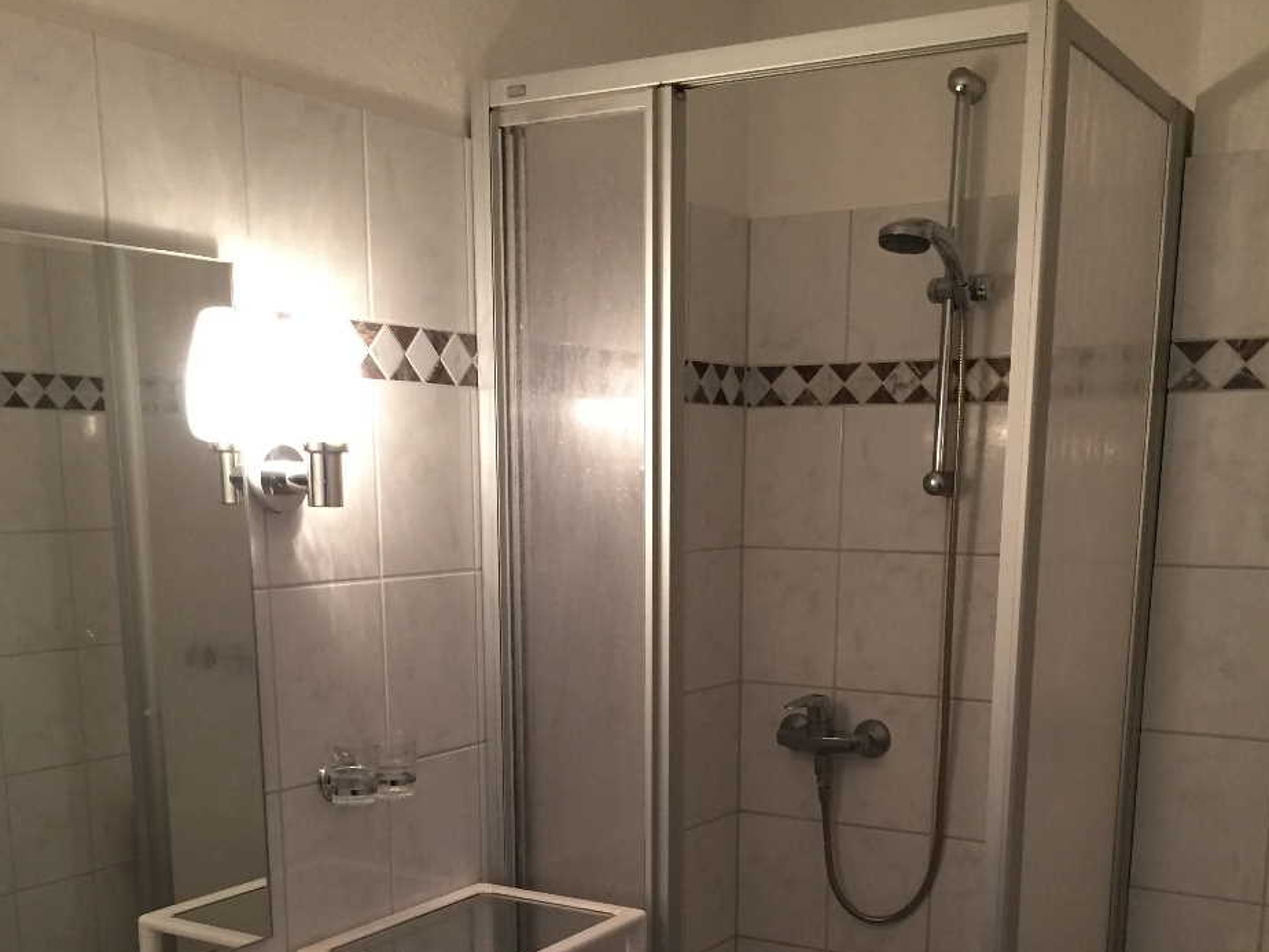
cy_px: 813
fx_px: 1503
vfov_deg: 33.7
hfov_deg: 45.8
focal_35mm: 41
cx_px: 649
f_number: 2.2
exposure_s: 1/33
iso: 200
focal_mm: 4.15
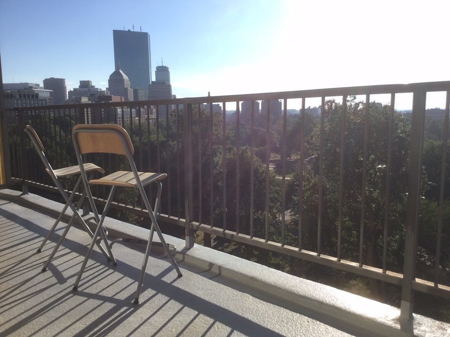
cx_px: 225
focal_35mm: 31
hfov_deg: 58.4
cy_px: 168
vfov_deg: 45.4
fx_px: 403
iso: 25
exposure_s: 1/1217
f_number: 2.4
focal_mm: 3.3
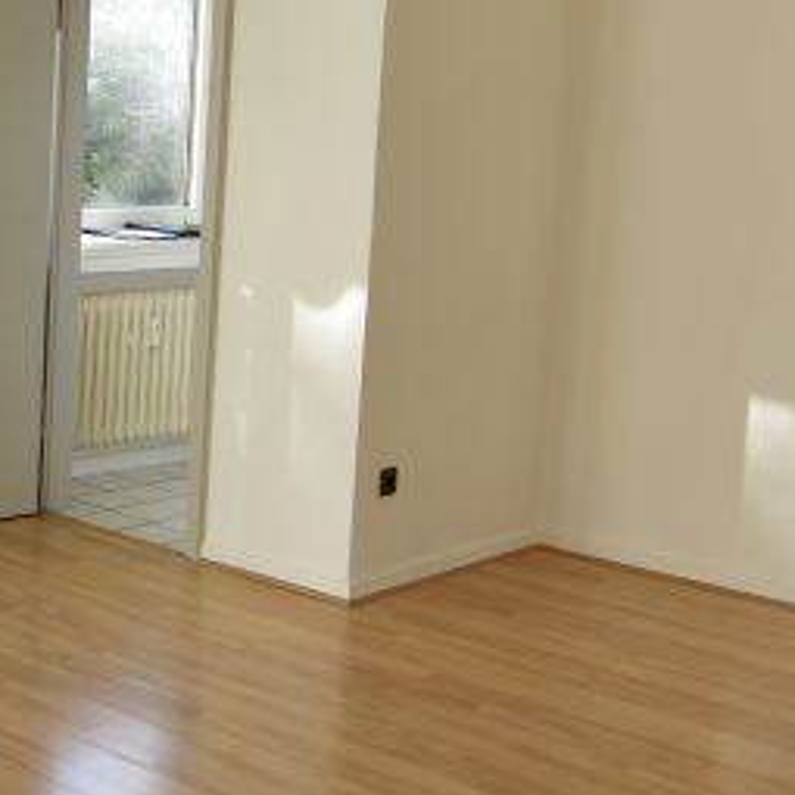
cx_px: 97
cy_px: 307
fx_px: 1663
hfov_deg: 26.1
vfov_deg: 26.8
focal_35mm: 64
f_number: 4.5
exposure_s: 1/80
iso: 200
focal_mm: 15
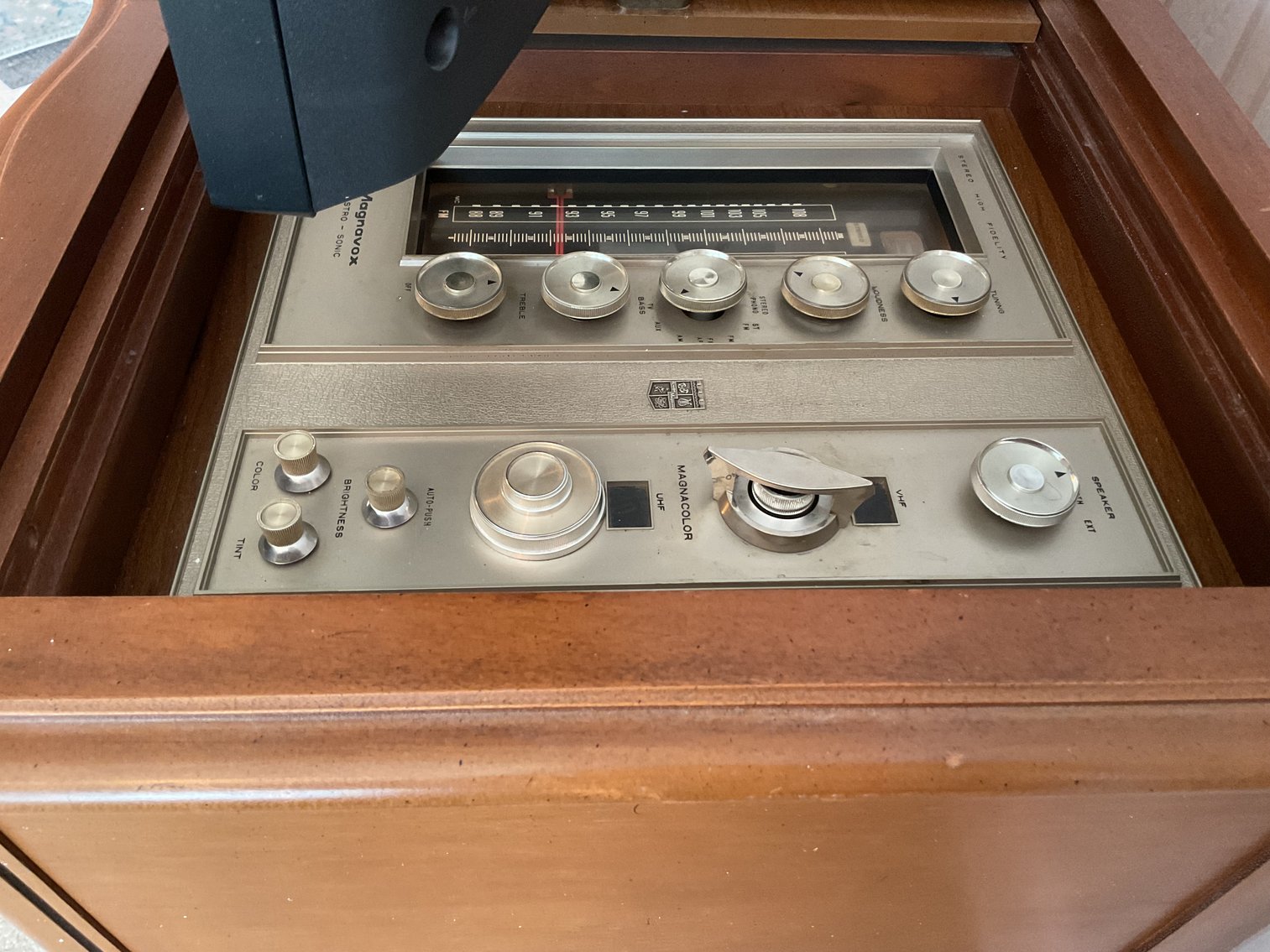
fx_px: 1064
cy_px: 476
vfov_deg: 48.2
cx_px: 635
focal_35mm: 29
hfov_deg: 61.7
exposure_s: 1/30
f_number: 1.8
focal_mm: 3
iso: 320
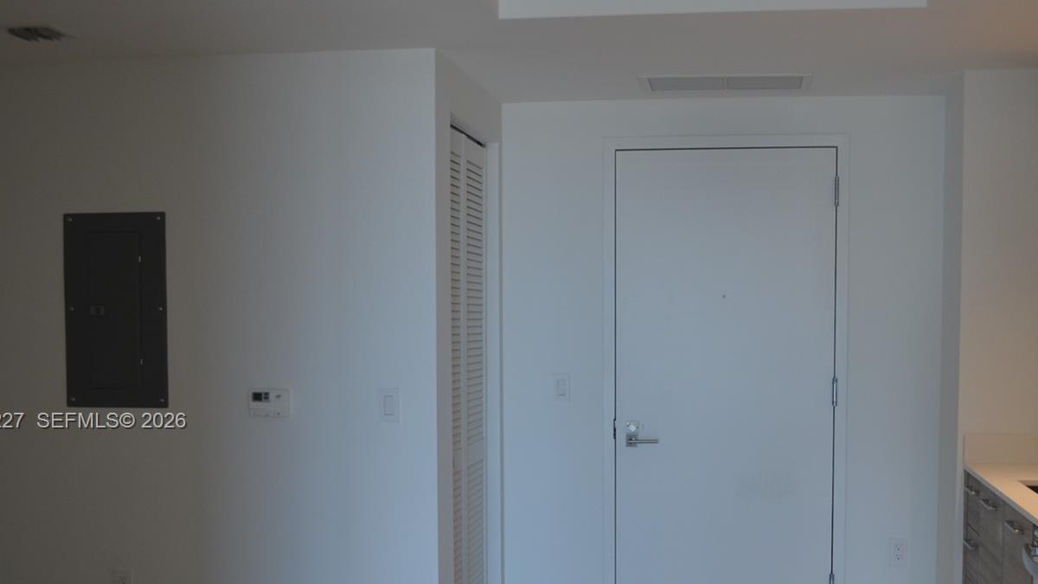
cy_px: 423
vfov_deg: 25.7
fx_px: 1266
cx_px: 609
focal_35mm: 46
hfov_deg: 44.4
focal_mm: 22
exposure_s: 1/80
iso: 400
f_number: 4.5
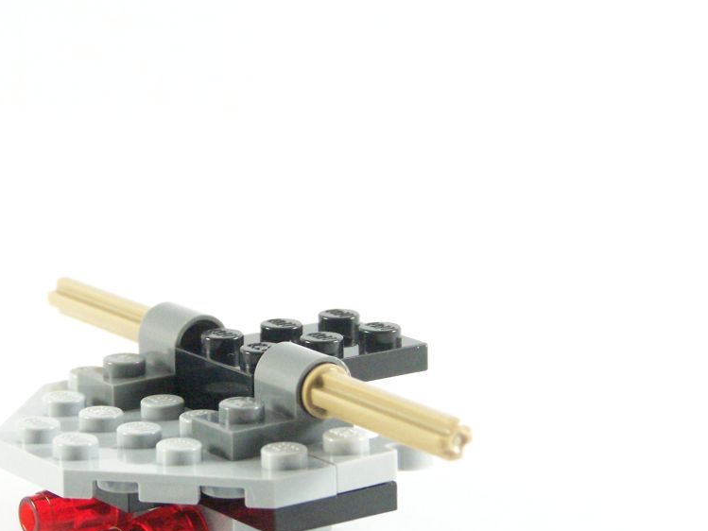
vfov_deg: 9.3
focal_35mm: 160
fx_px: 3273
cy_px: 362
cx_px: 238
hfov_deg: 12.3
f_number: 4
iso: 400
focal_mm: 19.4
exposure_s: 1/60
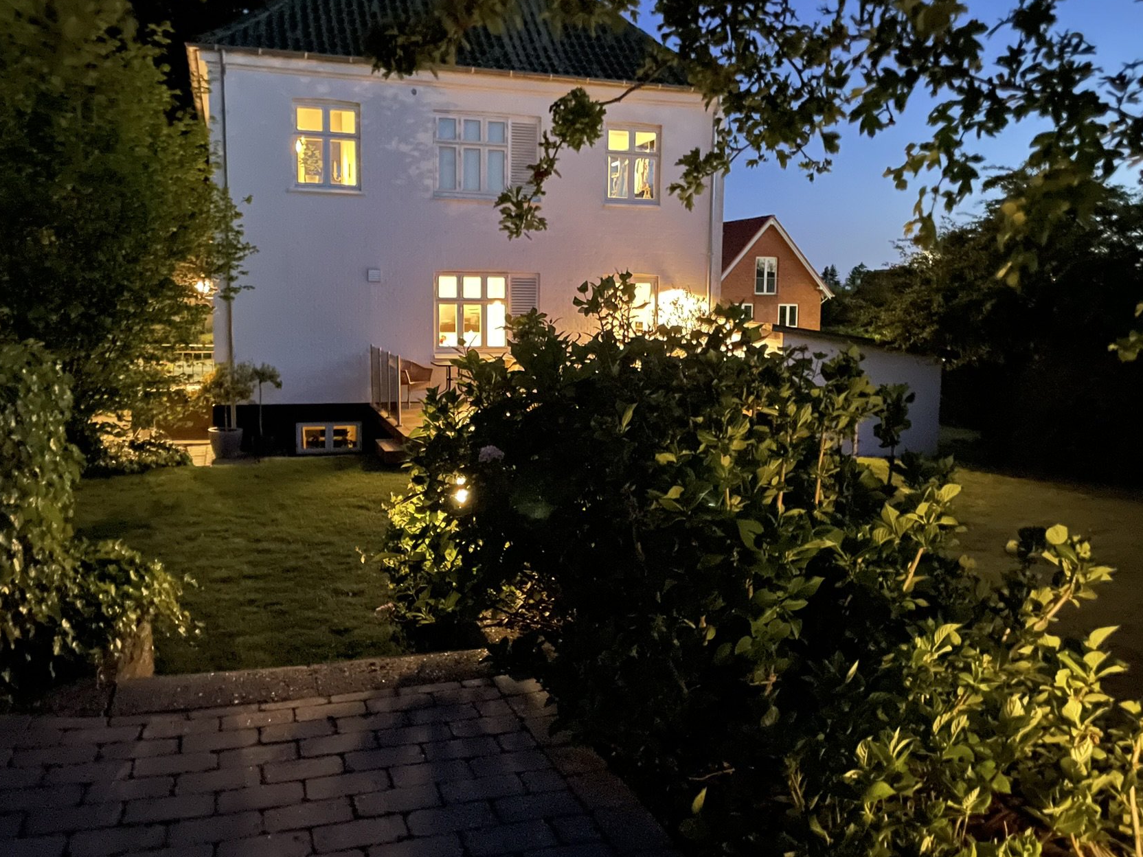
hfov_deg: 56.8
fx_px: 1057
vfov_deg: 44.1
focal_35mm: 32
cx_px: 600
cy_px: 397
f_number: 1.6
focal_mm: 4.2
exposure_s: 1/4
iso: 2000
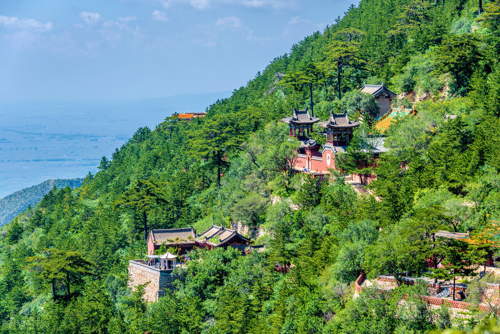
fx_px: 1612
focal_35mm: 116
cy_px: 167
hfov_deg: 17.6
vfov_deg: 11.8
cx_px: 250
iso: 100
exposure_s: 1/125
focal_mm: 116
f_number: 8
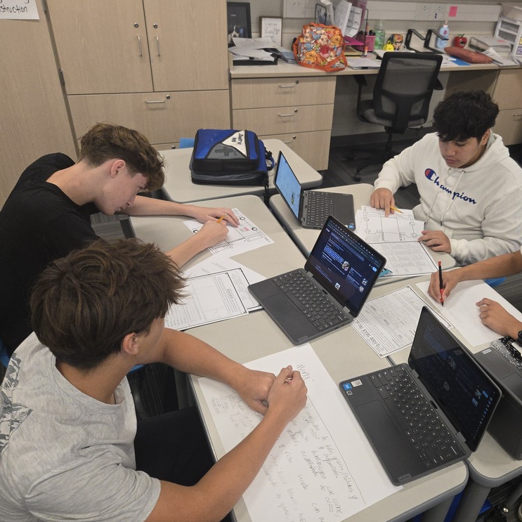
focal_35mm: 28
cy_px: 257
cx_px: 346
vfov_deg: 57.3
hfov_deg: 56.1
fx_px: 478
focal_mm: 5.4
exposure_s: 1/120
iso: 250
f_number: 1.8
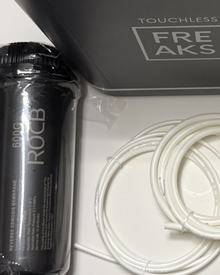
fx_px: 504
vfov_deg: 30.5
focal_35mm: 62
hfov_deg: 23.8
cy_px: 132
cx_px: 208
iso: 200
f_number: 1.78
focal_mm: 6.76
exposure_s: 1/100
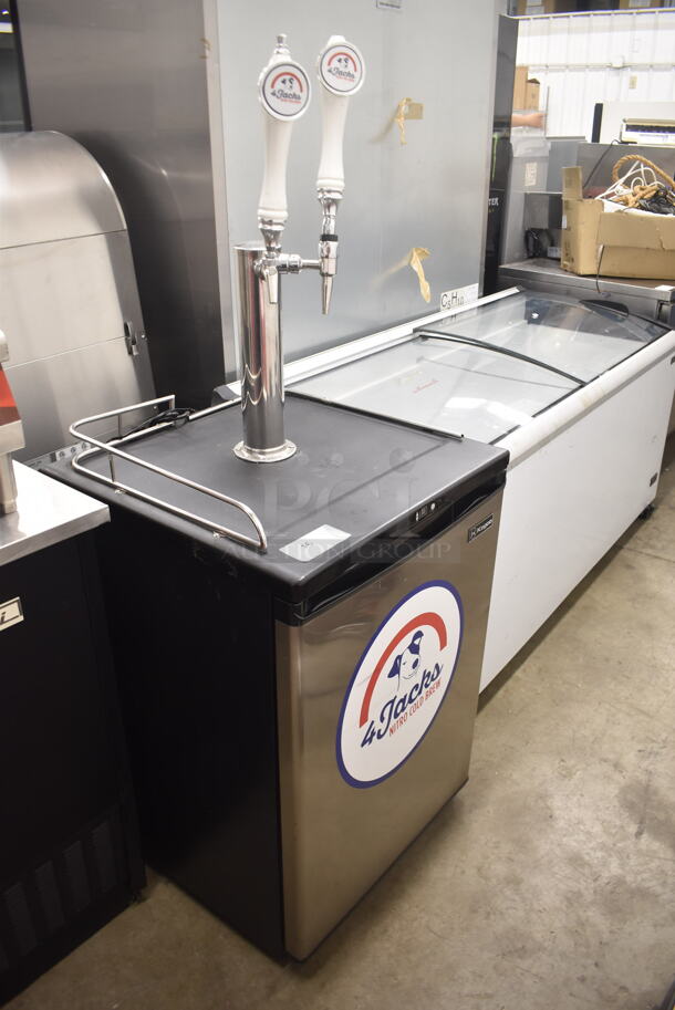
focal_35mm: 27
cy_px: 505
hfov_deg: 48.0
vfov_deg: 67.3
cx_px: 338
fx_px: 758
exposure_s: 1/30
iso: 720
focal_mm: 18
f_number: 3.5
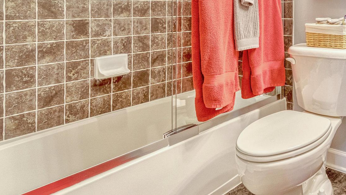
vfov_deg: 35.7
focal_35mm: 31
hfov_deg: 54.4
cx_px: 313
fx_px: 284
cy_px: 22
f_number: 7.1
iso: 1250
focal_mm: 16
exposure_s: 1/13
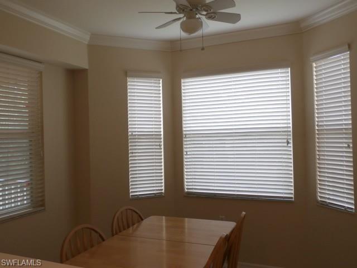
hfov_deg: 63.4
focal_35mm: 28
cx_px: 178
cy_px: 134
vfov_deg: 49.7
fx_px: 289
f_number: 3.2
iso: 160
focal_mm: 4.98
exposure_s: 1/60
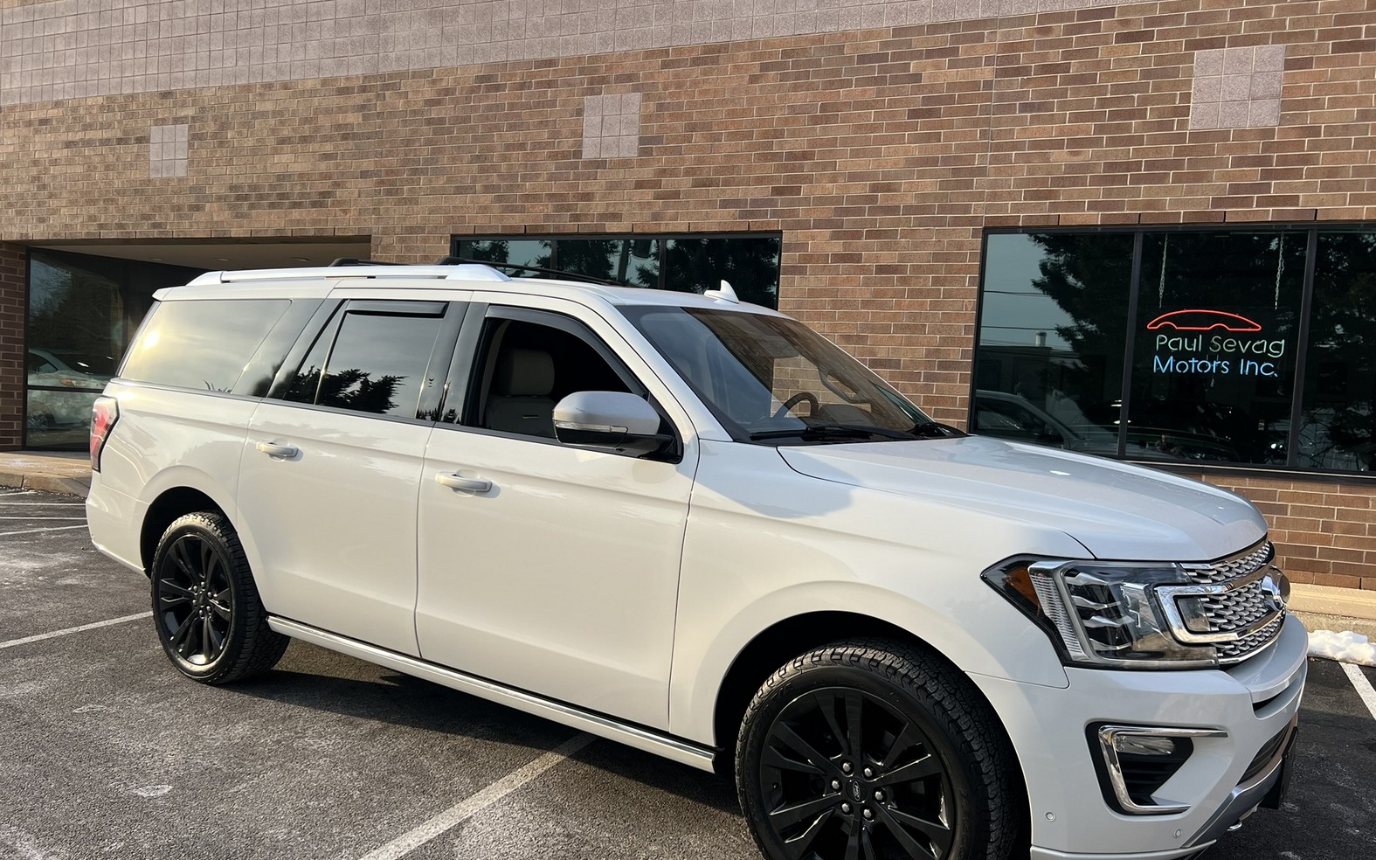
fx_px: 1050
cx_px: 698
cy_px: 464
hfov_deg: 66.5
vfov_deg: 44.5
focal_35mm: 28
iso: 50
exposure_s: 1/1698
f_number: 1.5
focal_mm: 5.7
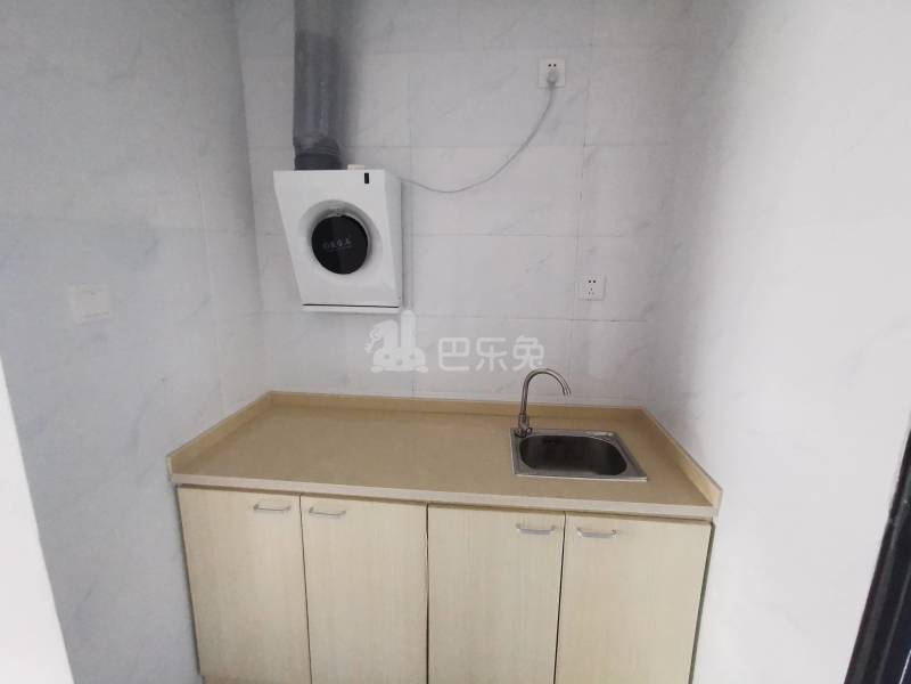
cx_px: 456
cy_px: 342
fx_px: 421
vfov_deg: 78.1
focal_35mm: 16
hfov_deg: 94.5
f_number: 2.2
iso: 640
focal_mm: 2.35
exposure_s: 1/17.1
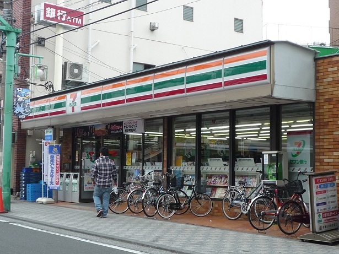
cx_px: 170
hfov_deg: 32.7
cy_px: 127
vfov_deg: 24.8
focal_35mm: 59
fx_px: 578
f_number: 3.6
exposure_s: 1/160
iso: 100
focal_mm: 5.8
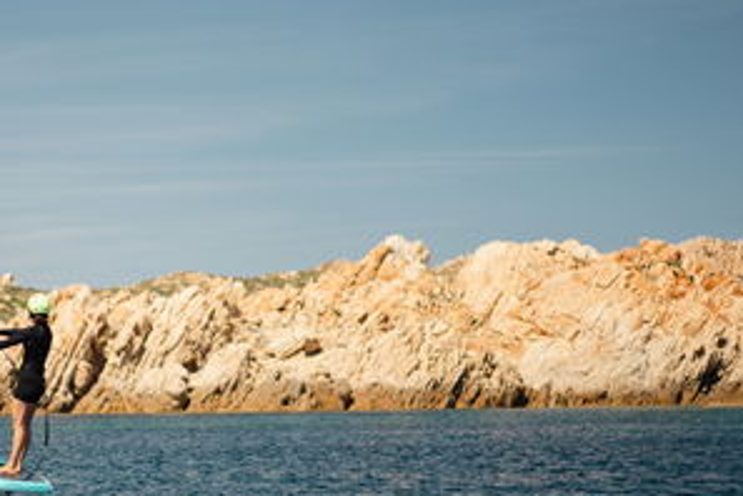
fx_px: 2126
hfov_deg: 19.5
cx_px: 96
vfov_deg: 13.3
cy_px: 334
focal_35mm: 103
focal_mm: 55
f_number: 1.8
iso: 400
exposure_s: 1/2500
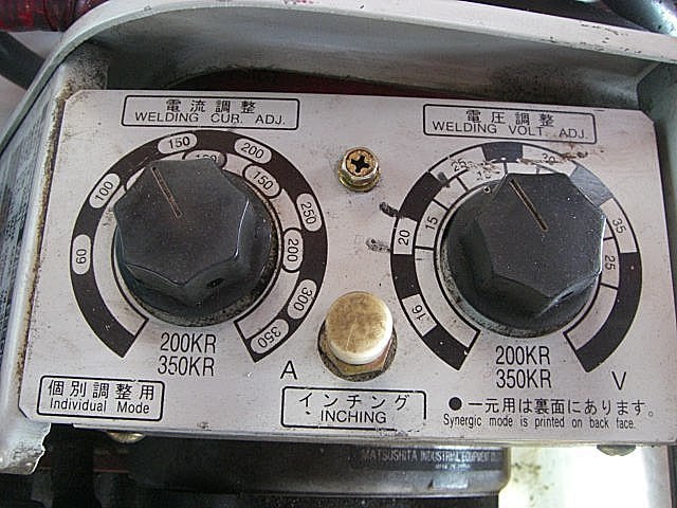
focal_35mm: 38
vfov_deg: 37.7
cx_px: 338
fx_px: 743
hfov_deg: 49.0
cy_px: 254
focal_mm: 6.2
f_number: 2.7
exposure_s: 1/40
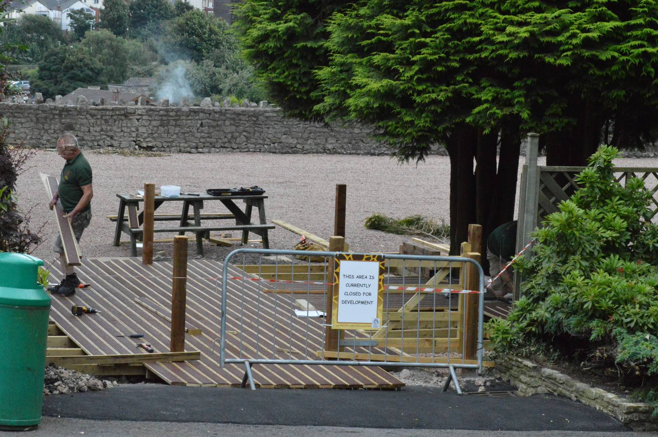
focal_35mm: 105
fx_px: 1918
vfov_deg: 13.0
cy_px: 218
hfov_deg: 19.5
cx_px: 329
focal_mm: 70
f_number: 20
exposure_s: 1/1000
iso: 6400
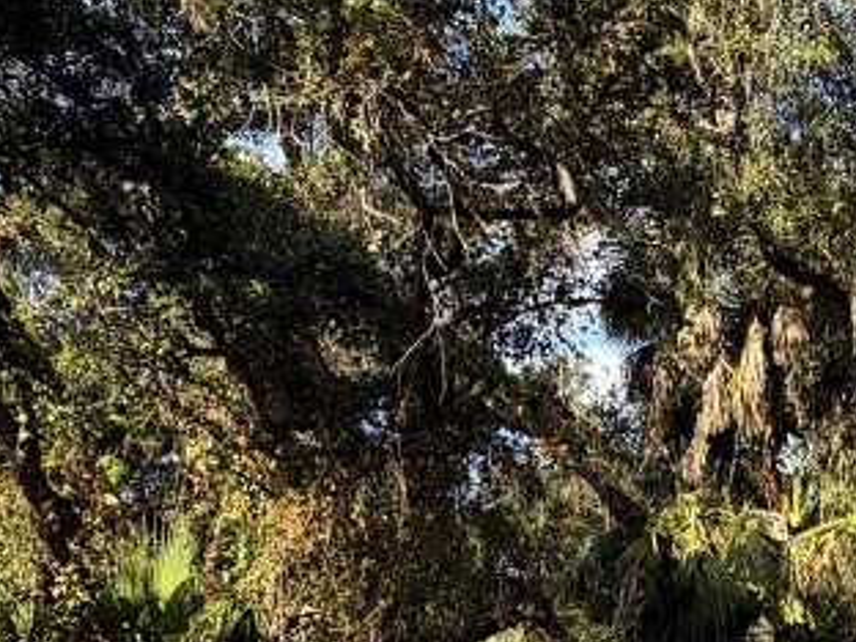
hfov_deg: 38.3
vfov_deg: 29.9
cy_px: 604
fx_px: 1138
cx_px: 776
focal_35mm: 46
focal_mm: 2.22
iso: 50
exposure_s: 1/303
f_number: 2.2
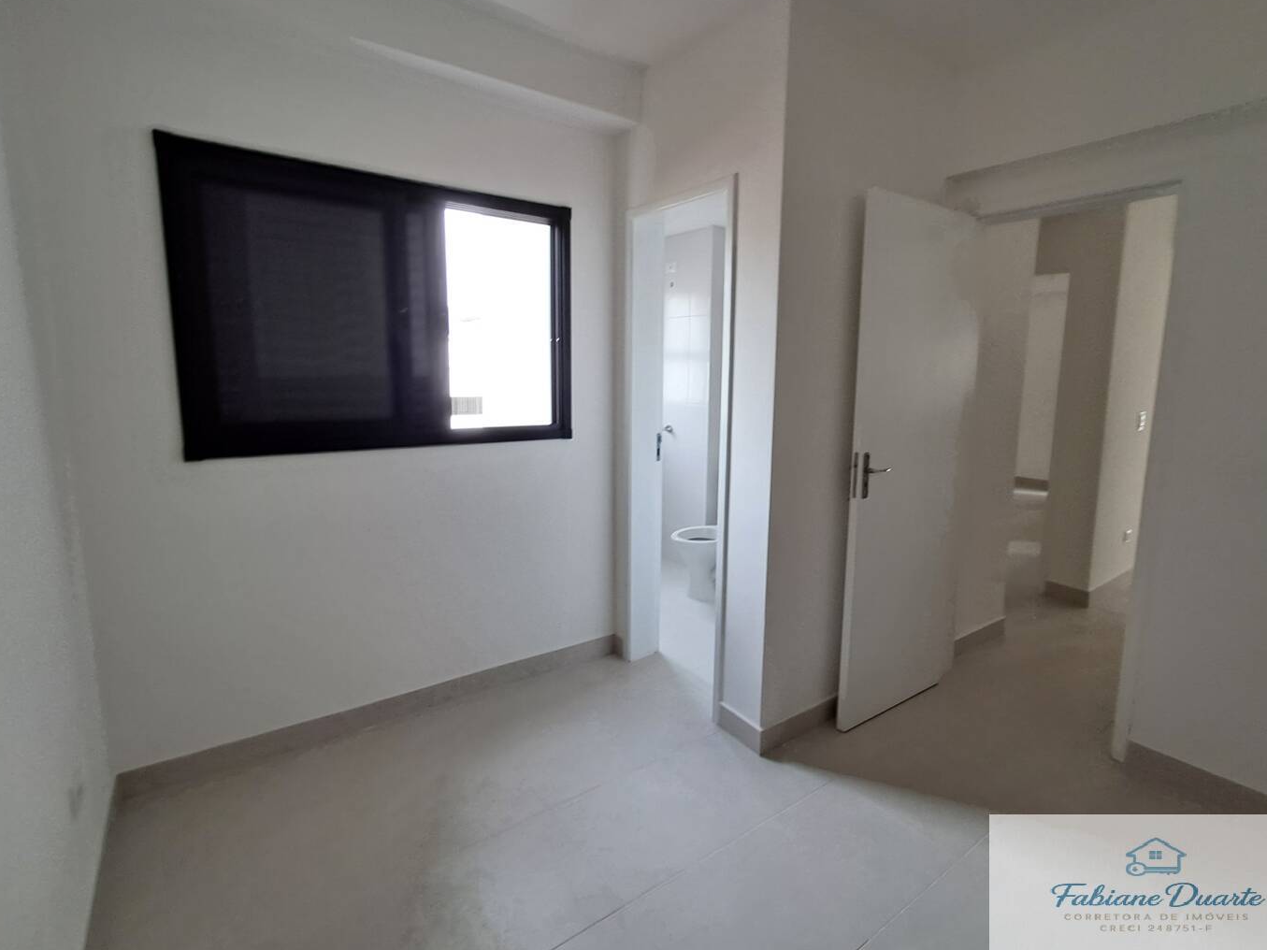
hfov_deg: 91.0
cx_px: 662
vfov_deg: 74.7
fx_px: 622
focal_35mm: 17
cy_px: 461
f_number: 2.2
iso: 40
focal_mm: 1.64
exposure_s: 1/50
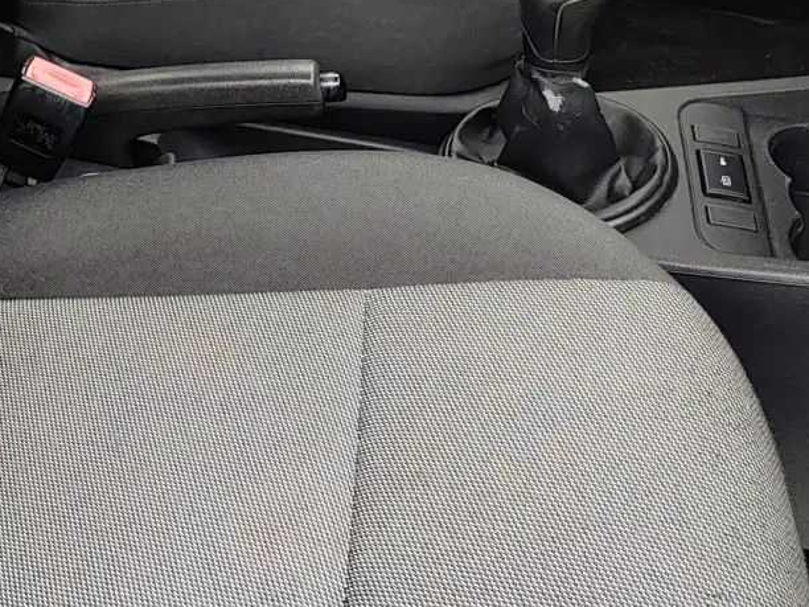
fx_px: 1636
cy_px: -96
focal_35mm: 70
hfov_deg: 26.6
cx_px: 49
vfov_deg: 19.9
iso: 244
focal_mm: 5.56
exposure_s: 1/100
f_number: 1.8
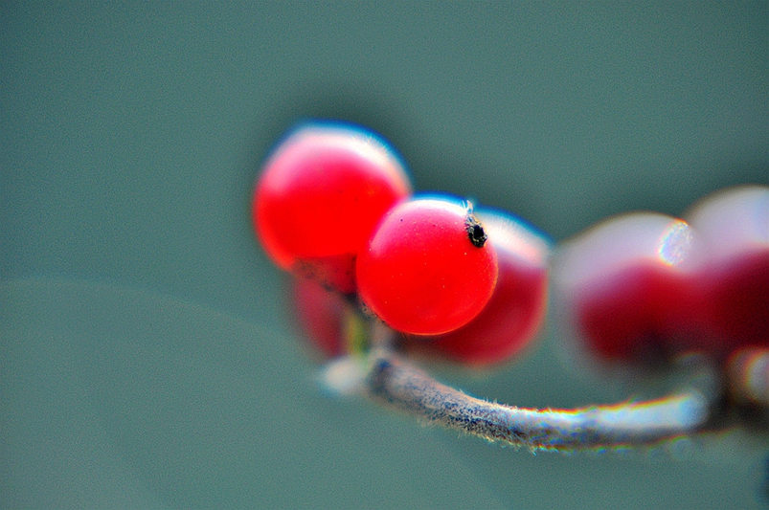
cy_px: 255
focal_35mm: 202
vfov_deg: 6.8
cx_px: 384
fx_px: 4319
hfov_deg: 10.2
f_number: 4.2
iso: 200
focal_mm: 135
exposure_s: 1/200
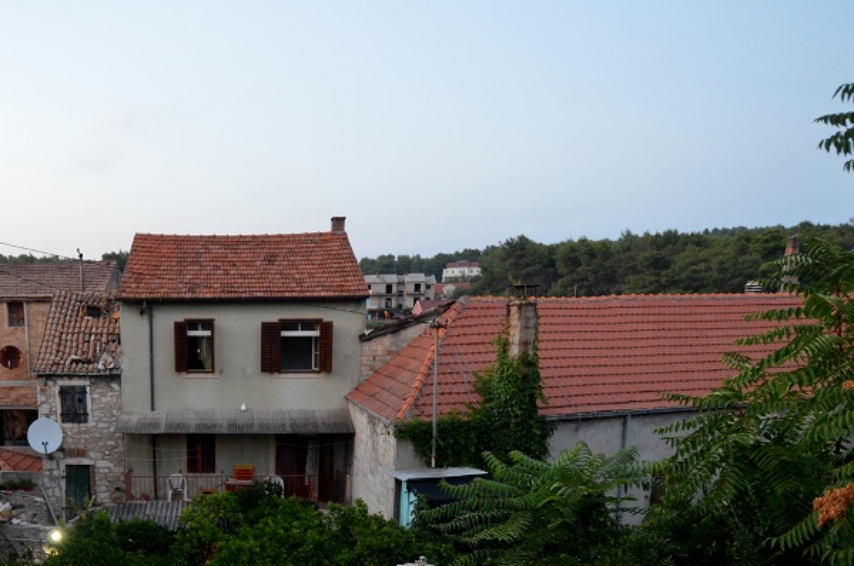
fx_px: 710
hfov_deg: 59.2
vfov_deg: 41.5
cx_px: 230
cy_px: 457
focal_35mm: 30
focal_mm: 12
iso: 900
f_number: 4
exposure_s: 1/30
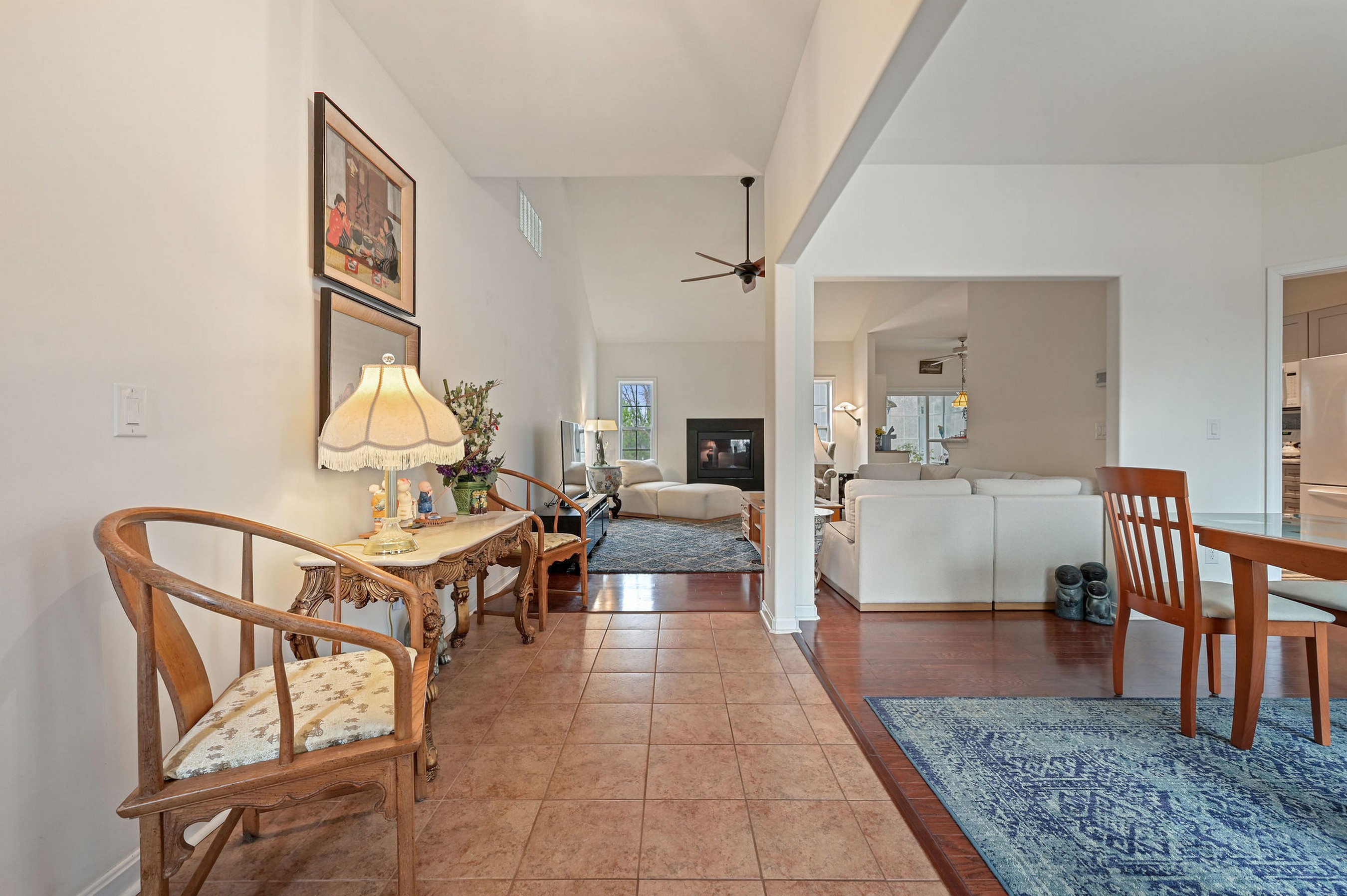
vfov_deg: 77.2
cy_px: 448
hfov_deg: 100.4
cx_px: 674
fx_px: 561
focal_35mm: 15
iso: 320
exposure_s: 1/2.5
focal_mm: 15
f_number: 8
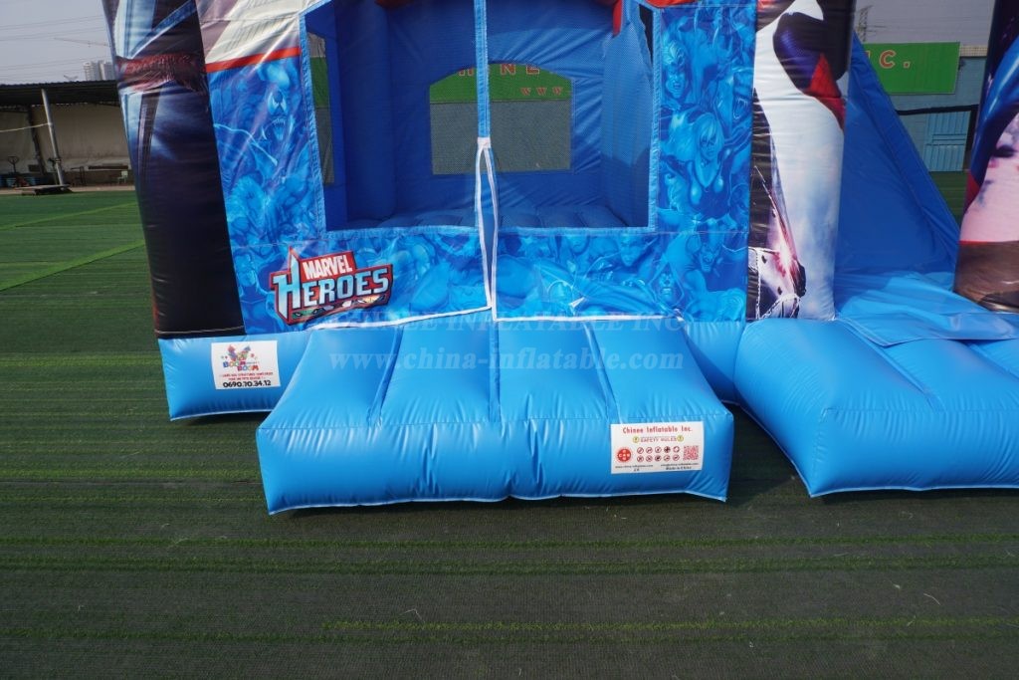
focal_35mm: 24
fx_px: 679
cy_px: 340
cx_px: 510
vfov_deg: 53.1
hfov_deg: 73.7
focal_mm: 16
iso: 100
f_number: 8
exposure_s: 1/320
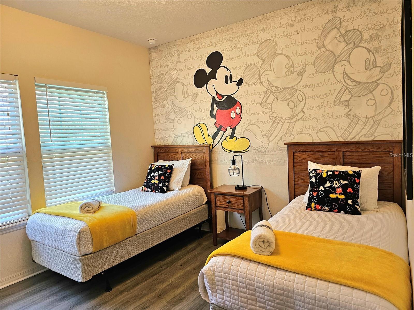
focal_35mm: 23
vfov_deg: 58.9
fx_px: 275
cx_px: 207
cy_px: 155
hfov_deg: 73.9
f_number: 1.7
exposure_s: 1/120
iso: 100
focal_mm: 6.3
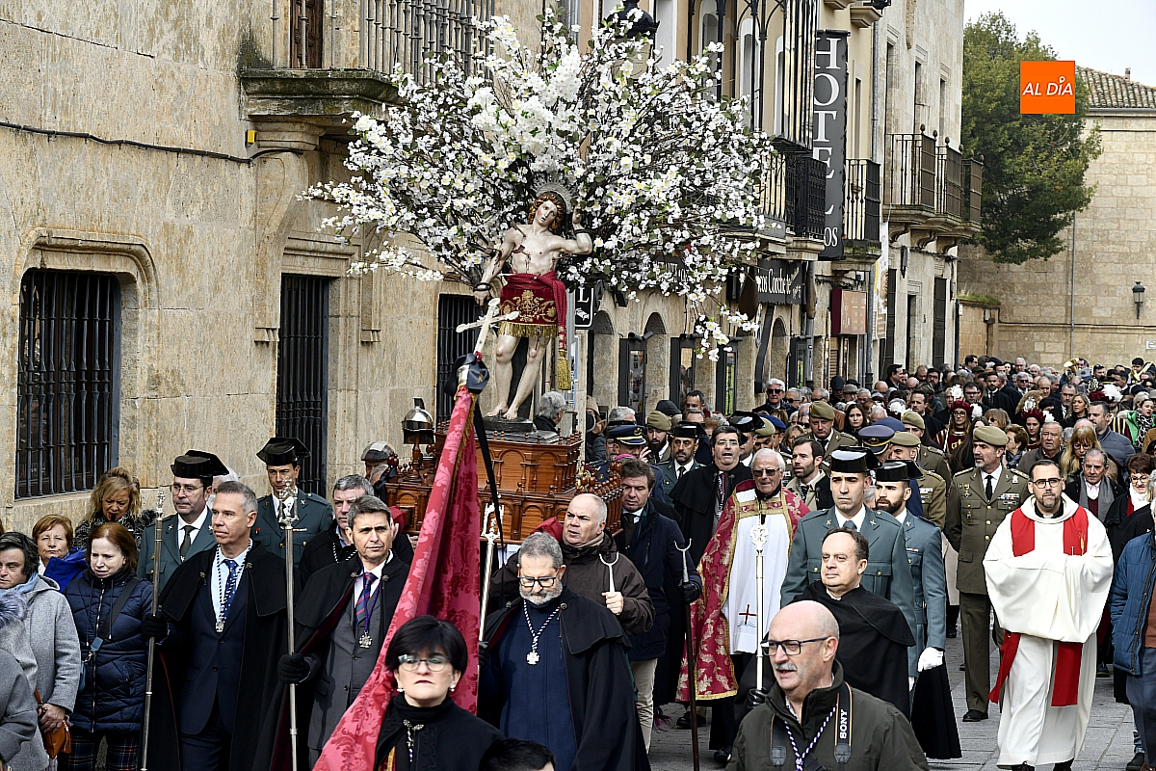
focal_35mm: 112
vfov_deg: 12.2
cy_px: 386
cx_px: 578
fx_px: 3596
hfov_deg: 18.3
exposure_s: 1/160
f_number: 11
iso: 400
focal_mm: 112
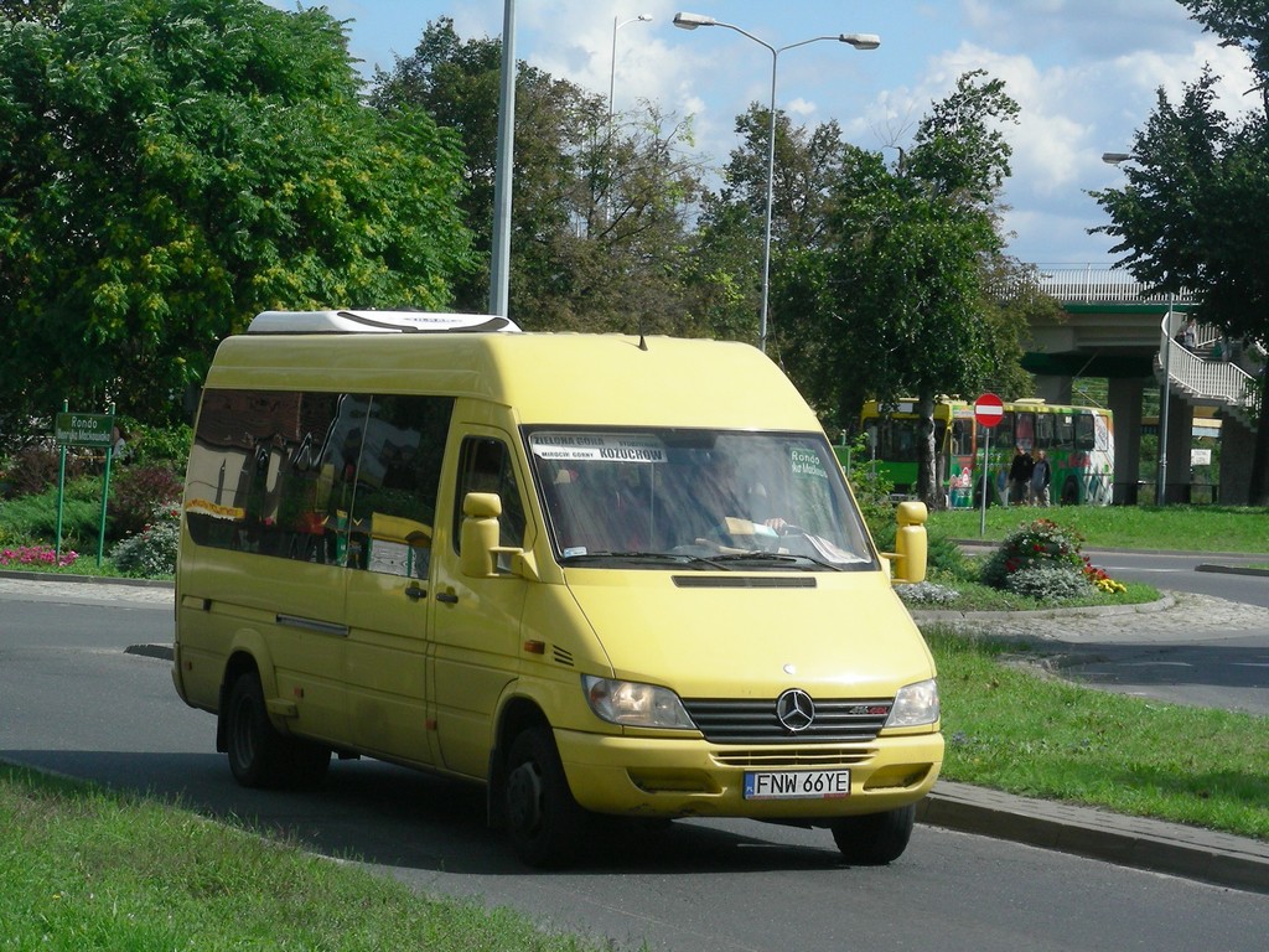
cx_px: 634
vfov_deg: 13.1
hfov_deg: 17.4
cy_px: 476
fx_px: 4143
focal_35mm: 113
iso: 50
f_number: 5.6
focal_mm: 18.9
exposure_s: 1/460
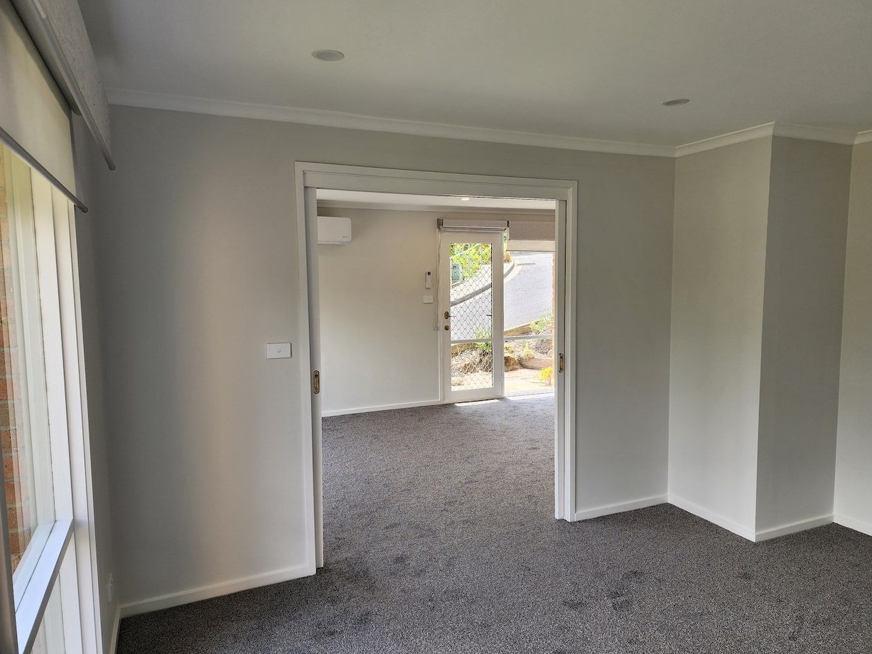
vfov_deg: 56.8
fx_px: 605
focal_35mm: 24
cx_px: 447
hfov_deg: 71.6
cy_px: 333
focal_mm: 6.4
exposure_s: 1/180
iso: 40
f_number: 1.8
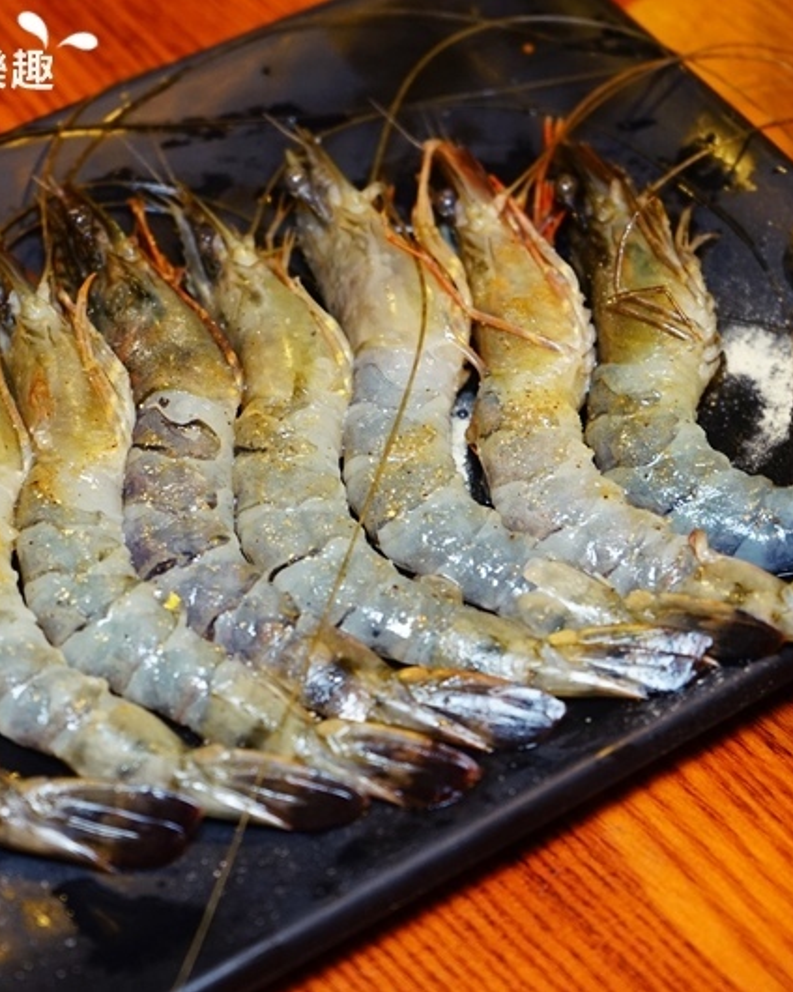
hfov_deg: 18.1
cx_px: 320
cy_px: 497
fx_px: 2494
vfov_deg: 22.5
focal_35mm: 85
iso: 2000
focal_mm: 60
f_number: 5
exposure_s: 1/60
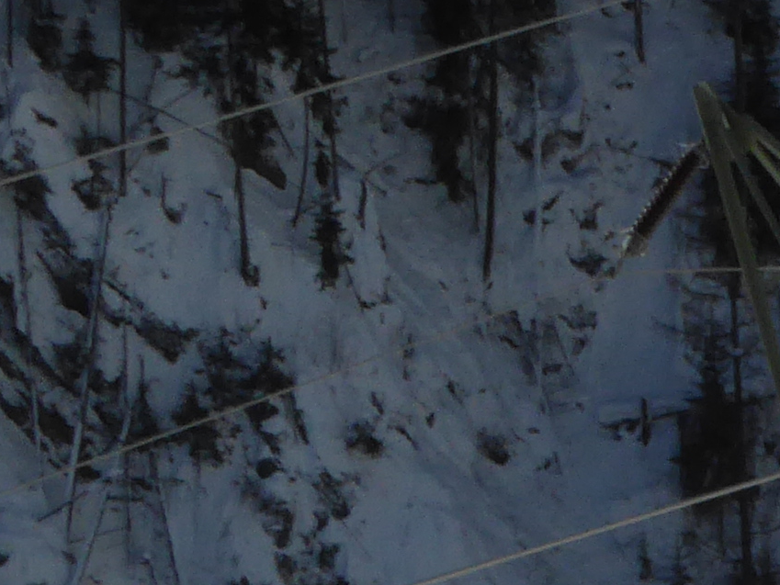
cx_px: 1707
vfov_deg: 5.5
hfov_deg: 7.0
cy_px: 559
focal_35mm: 271
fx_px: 6107
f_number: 8
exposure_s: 1/500
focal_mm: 8.4
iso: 100
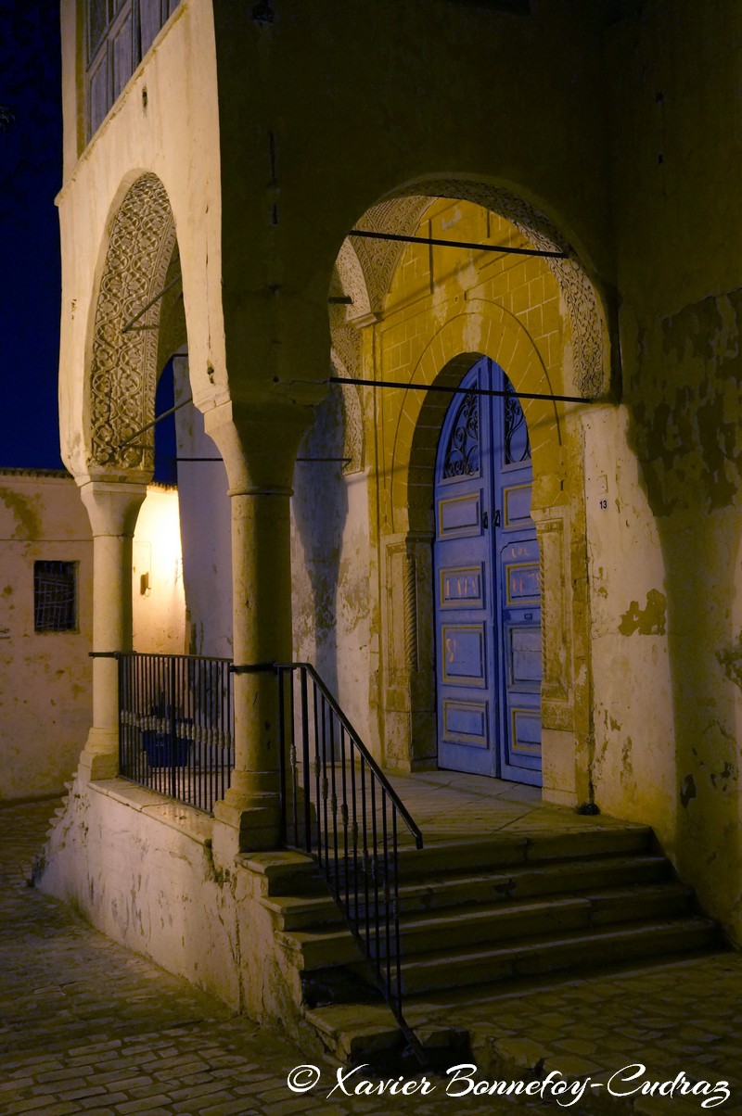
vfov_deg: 46.4
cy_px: 558
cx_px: 371
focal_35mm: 42
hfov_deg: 31.8
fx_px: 1301
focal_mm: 28
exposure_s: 1/30
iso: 1600
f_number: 4.5
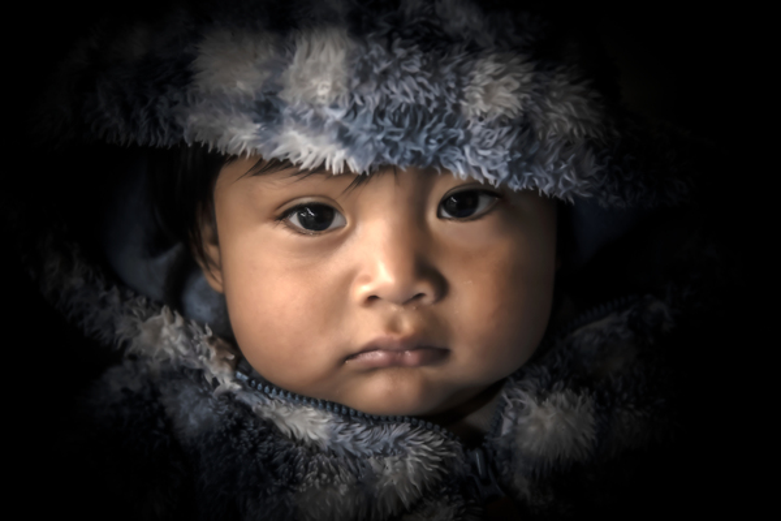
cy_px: 260
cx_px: 390
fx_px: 3145
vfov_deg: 9.5
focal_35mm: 145
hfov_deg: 14.2
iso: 500
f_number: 5.6
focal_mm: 145
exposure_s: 1/160
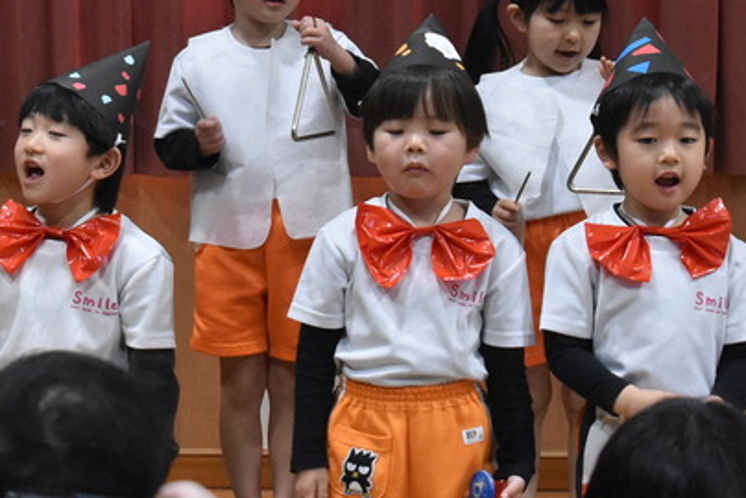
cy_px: 7
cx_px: 258
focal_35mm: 204
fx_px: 4235
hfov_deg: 10.1
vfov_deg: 6.7
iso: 4000
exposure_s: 1/200
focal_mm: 55
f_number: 5.6
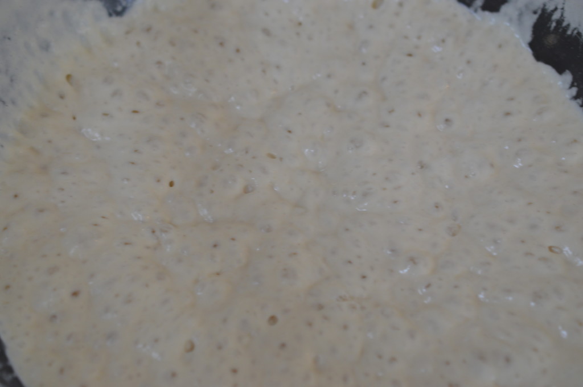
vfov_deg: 22.6
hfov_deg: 33.4
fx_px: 970
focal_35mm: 60
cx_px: 292
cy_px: 194
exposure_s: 1/60
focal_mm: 40
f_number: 4
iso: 400
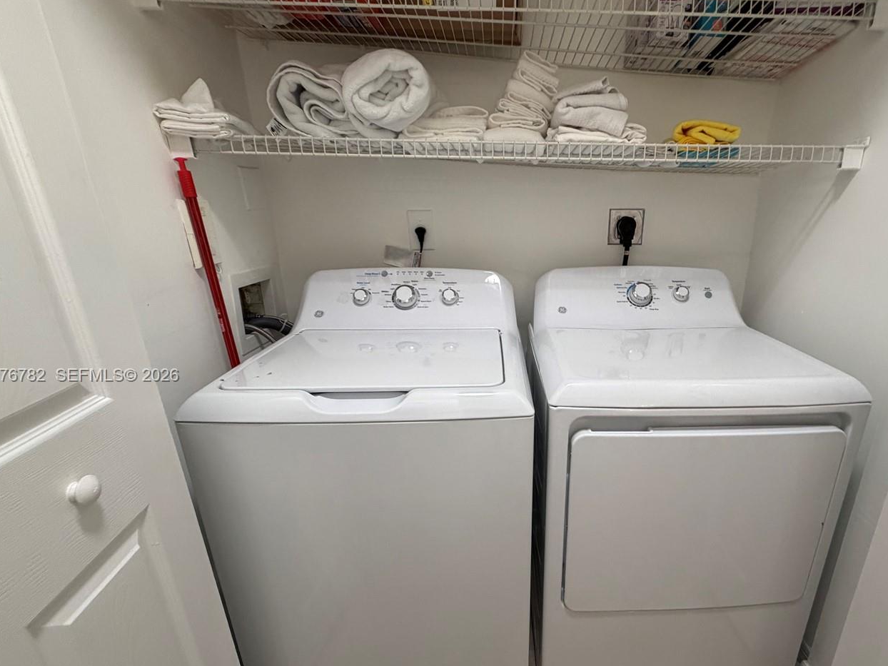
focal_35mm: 18
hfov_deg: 86.8
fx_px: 462
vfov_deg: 71.3
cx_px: 528
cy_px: 376
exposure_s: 1/120
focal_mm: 2.22
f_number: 2.2
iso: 320
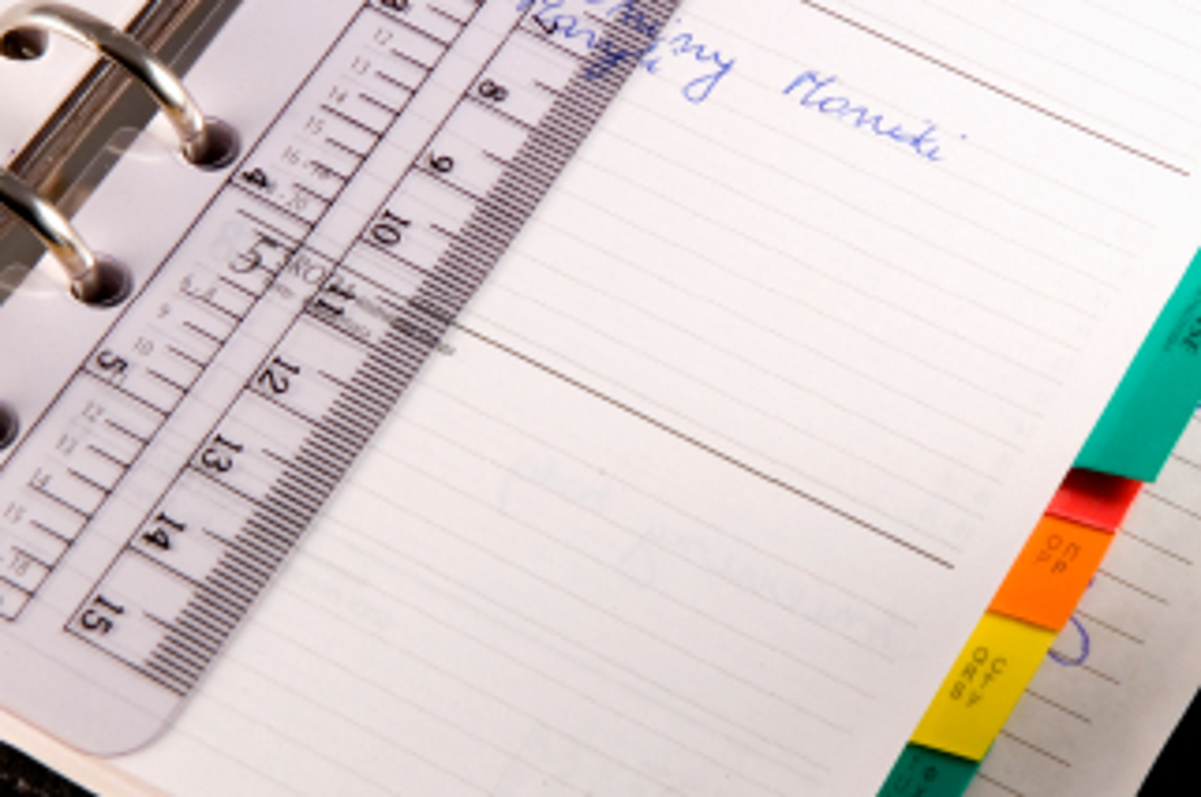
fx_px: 4630
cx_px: 773
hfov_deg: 14.8
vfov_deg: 9.8
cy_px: 296
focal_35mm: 139
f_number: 20
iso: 200
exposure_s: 1/8
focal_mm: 70
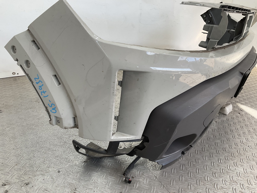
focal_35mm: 29
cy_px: 96
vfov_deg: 48.2
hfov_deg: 61.7
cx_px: 128
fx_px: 215
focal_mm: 3
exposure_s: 1/124
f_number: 1.8
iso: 16
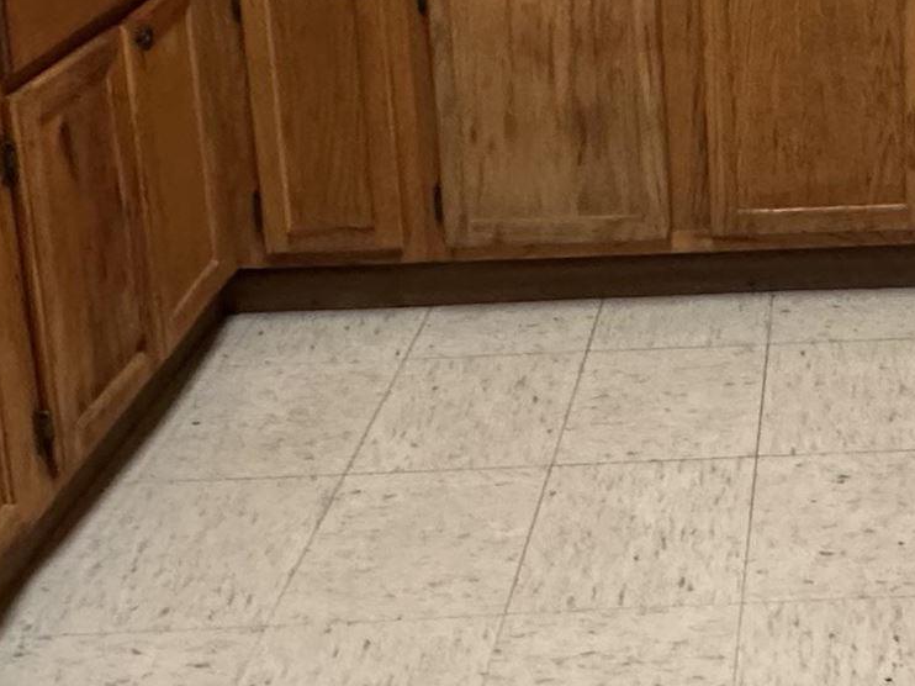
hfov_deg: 30.9
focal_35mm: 58
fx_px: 1533
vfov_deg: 22.2
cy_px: -242
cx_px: 908
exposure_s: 1/60
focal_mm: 2.22
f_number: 2.2
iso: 200
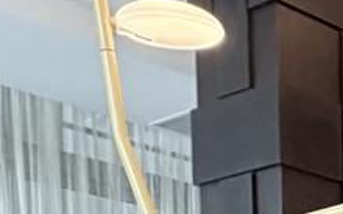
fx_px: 1009
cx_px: 661
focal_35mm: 108
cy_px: 539
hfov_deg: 15.7
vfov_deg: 10.2
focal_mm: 2.22
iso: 500
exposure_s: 1/60
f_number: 2.2
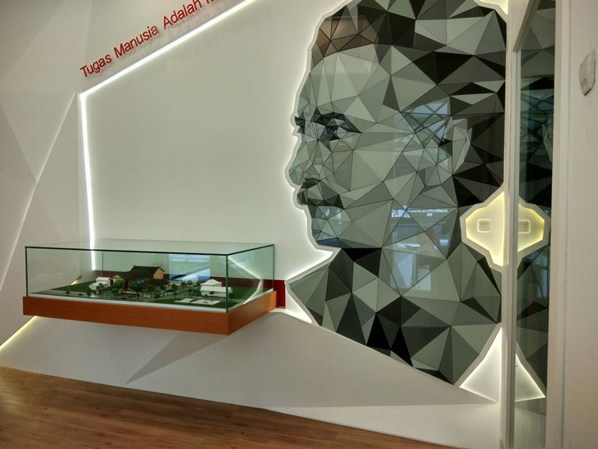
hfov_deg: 79.0
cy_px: 224
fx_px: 363
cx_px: 299
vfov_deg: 63.5
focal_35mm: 21
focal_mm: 3.57
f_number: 2
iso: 200
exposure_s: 1/33
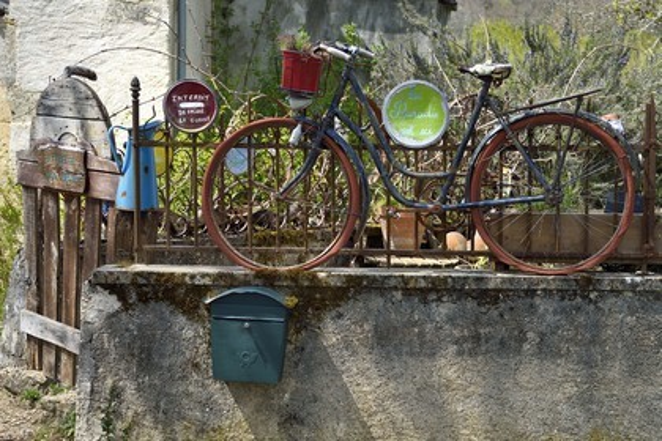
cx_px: 331
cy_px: 220
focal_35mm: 70
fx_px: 1287
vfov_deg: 19.5
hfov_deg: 28.8
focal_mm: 70
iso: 200
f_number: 6.3
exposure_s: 1/800
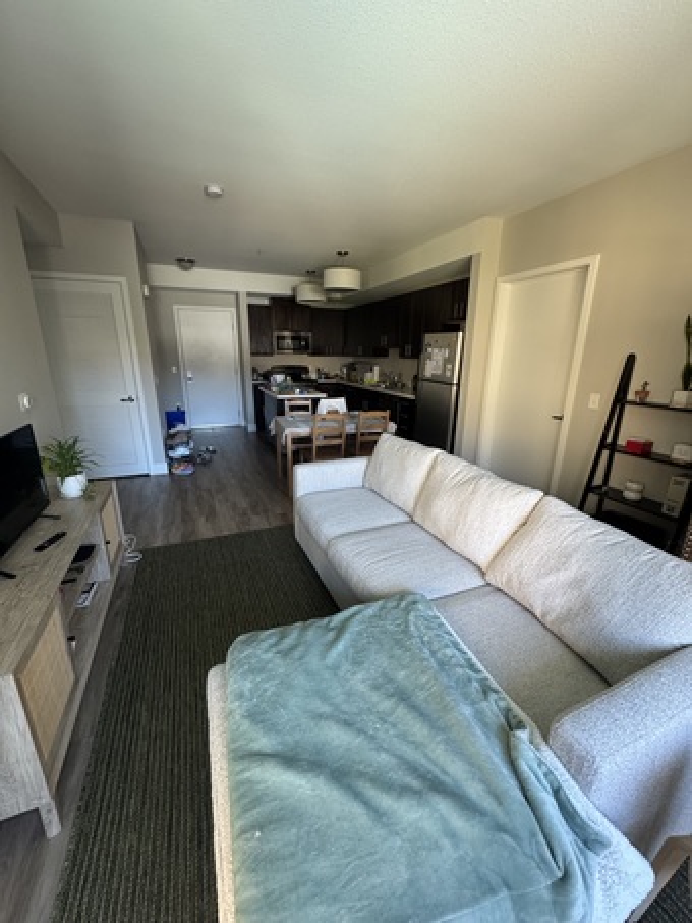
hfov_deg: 85.7
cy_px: 462
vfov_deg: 102.0
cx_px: 346
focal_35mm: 14
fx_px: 373
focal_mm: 2.22
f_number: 2.2
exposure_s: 1/82
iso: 320
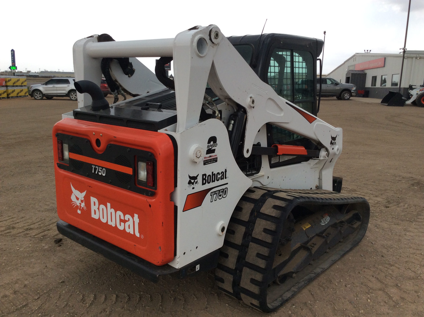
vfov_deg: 44.1
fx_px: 391
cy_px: 158
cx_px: 212
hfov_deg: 56.9
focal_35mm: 32
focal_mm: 3.3
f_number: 2.4
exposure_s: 1/497
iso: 32
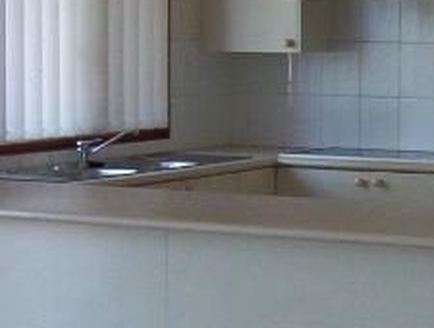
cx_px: 443
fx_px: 1597
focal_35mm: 127
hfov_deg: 15.2
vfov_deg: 11.7
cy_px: 212
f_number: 2.76
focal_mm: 5.54
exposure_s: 1/33.1
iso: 100
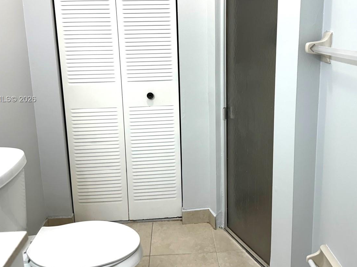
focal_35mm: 35
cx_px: 195
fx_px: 361
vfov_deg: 40.4
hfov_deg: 52.5
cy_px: 100
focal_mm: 6.76
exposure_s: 1/120
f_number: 1.78
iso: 80
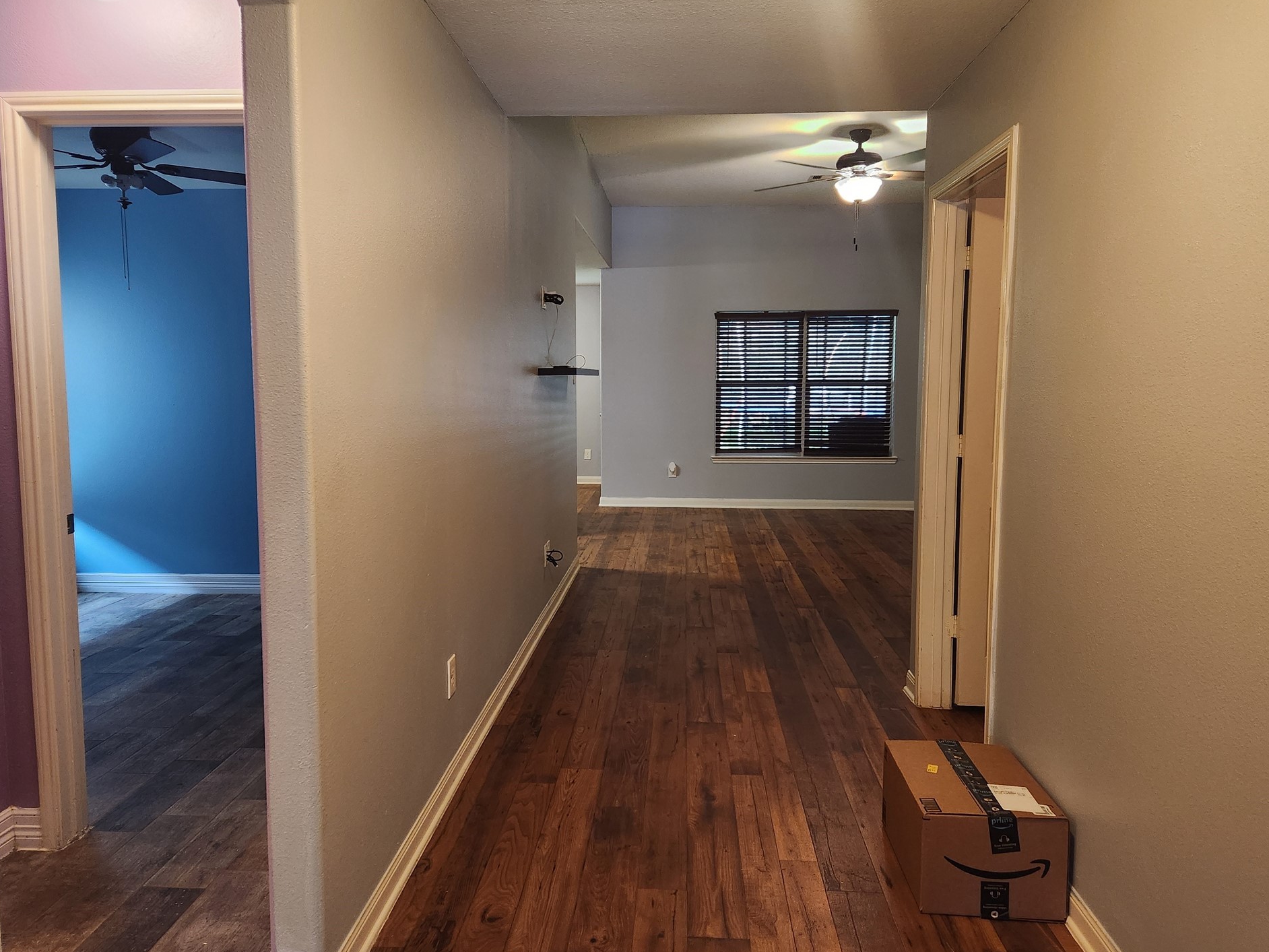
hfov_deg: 69.4
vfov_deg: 54.9
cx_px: 620
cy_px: 459
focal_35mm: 25
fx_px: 916
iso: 500
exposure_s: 1/120
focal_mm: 5.4
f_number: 1.8
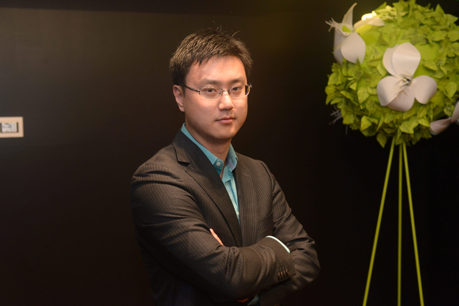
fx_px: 701
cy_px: 153
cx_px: 230
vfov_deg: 24.6
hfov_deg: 36.2
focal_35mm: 55
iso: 1600
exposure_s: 1/80
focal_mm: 55
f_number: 5
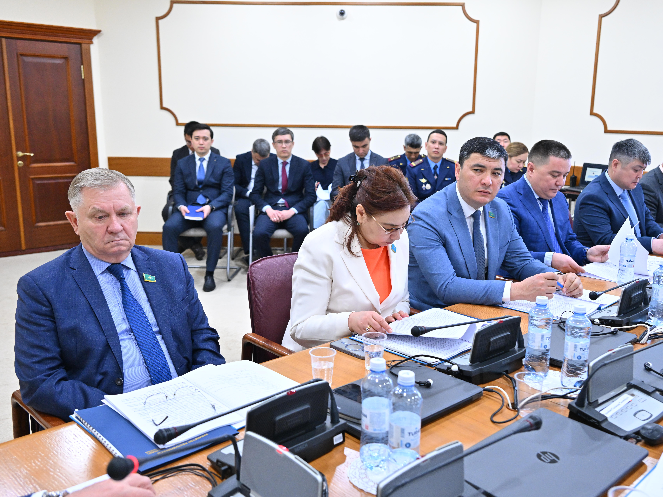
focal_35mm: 32
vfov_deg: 44.2
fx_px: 613
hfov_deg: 56.7
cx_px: 361
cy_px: 247
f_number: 4
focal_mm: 29
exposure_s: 1/160
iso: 2500
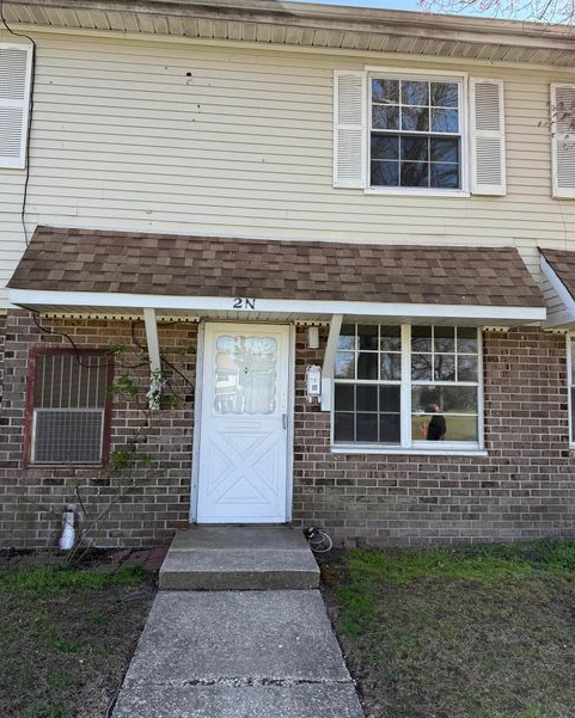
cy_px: 351
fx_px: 553
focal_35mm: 26
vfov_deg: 66.0
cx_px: 294
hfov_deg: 54.9
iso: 100
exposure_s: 1/1493
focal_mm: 6.76
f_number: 1.78
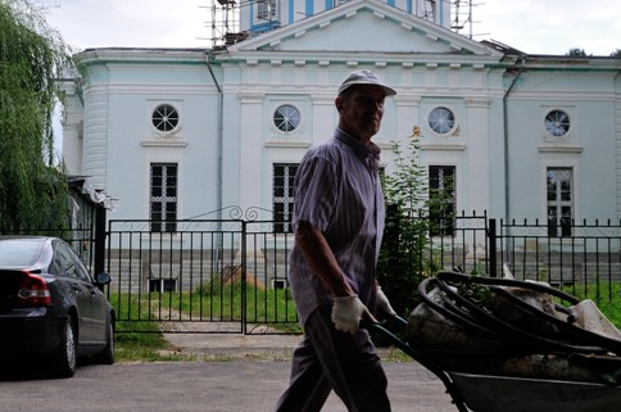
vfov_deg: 20.2
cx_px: 271
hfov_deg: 30.1
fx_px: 1154
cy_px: 161
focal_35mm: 67
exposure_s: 1/250
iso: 200
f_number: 5.6
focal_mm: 24
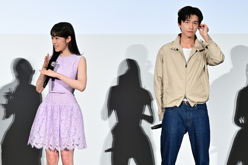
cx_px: 124
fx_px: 689
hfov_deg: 20.4
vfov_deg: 13.7
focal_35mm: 100
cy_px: 82
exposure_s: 1/200
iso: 4000
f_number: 6
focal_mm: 67
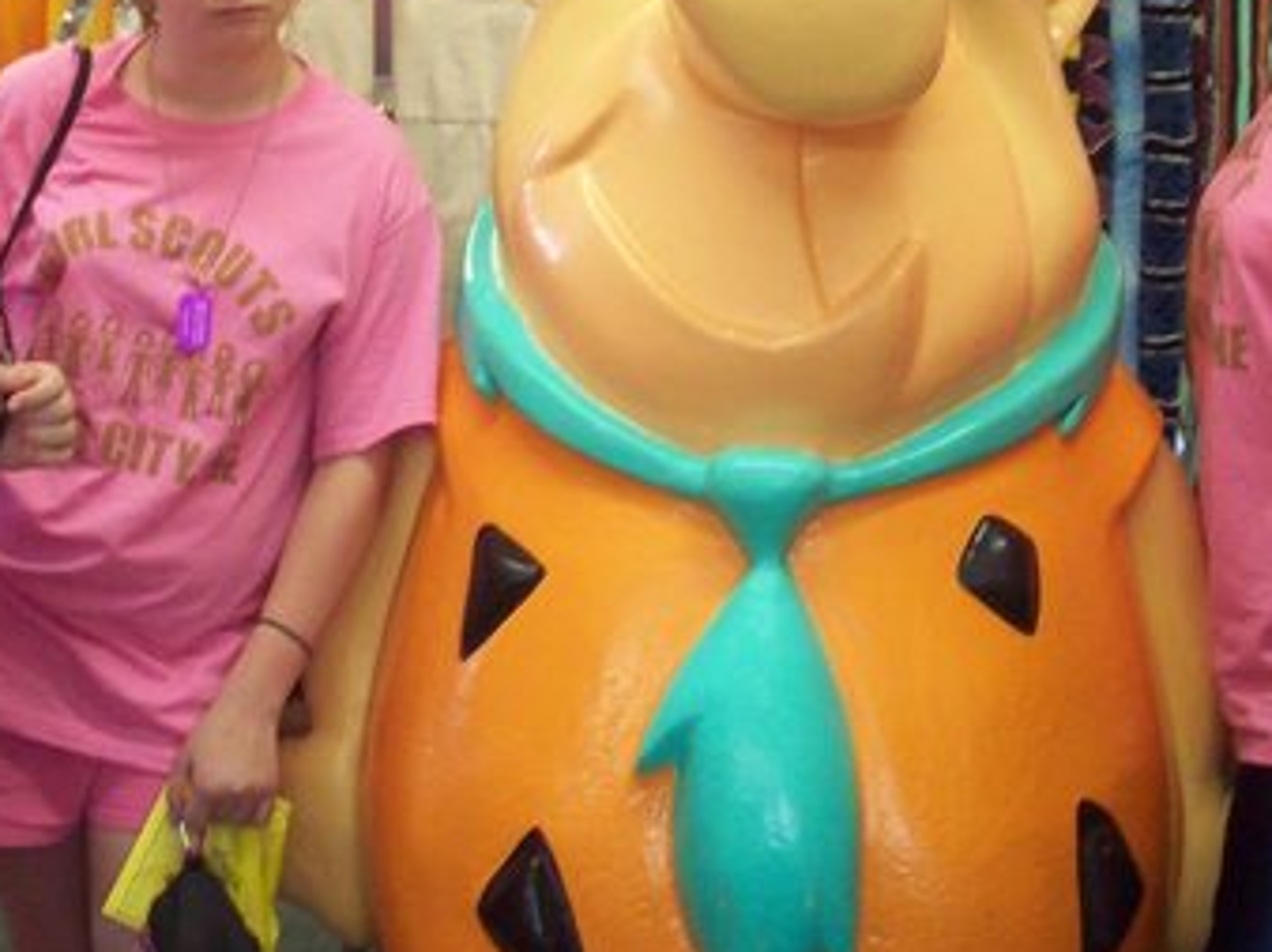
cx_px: 613
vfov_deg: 15.0
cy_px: 177
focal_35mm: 98
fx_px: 3599
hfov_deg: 20.0
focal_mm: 7.6
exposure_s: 1/19.7
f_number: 3.1
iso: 160
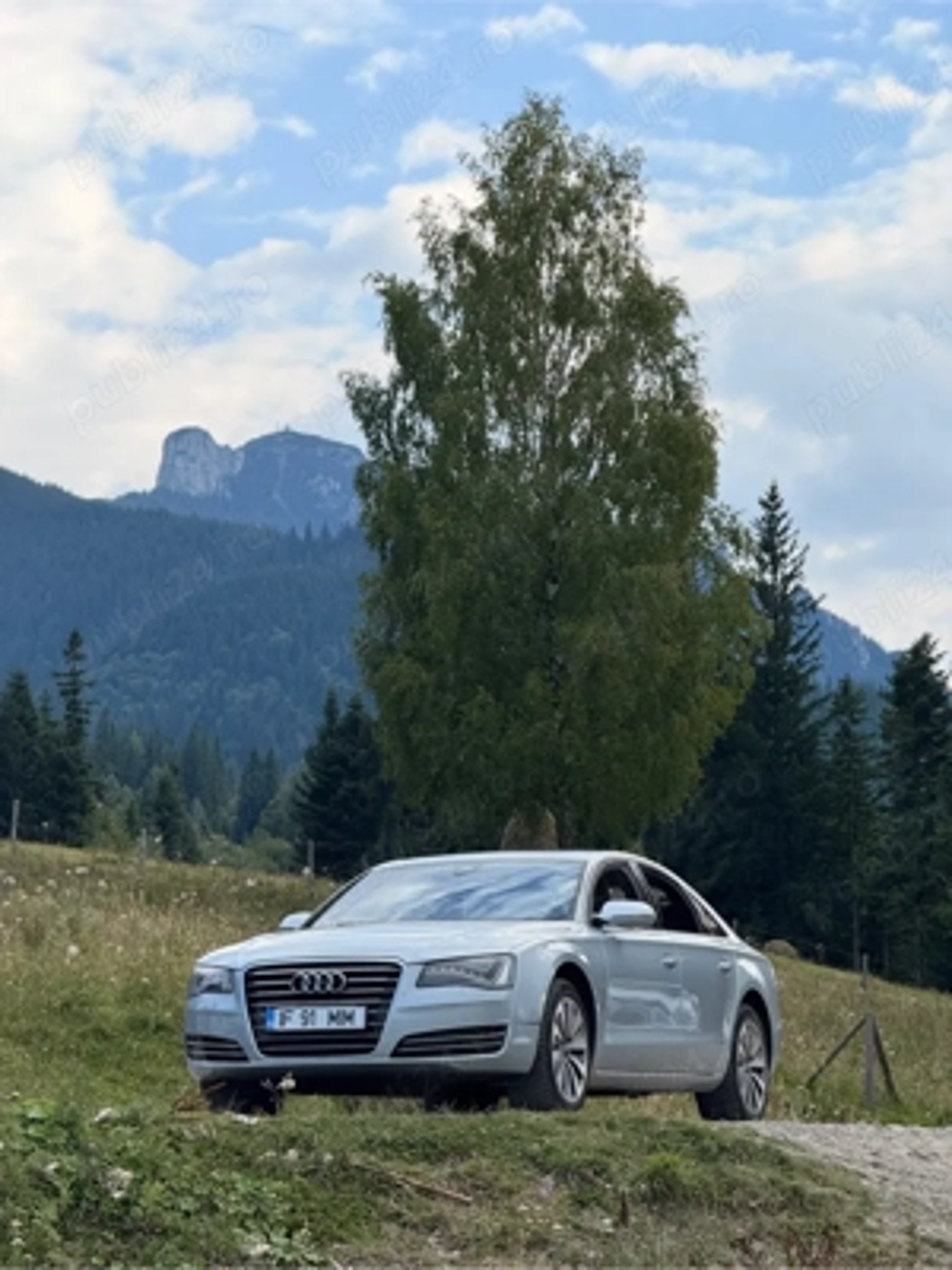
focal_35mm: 120
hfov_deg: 12.3
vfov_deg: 16.4
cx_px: 476
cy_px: 635
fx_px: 4400
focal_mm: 15.66
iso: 50
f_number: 2.8
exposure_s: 1/951
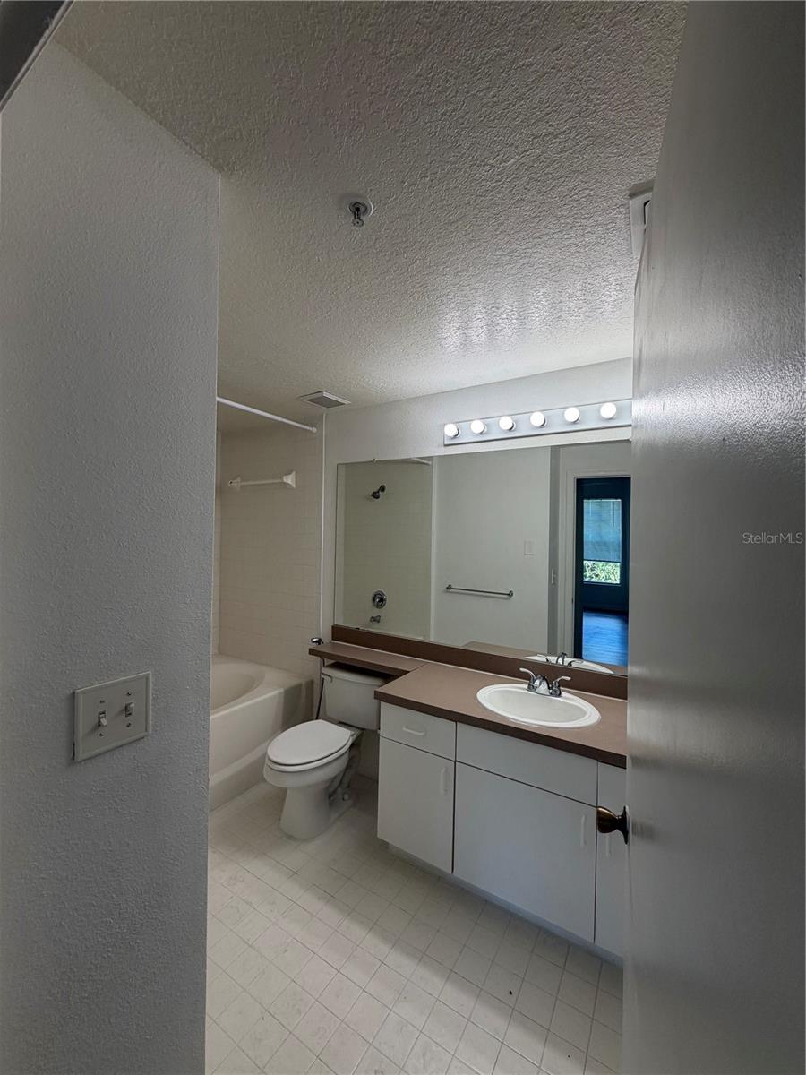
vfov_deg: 102.1
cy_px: 538
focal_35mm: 14
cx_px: 403
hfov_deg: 85.7
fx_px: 435
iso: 80
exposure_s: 1/120
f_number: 2.2
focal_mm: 2.22
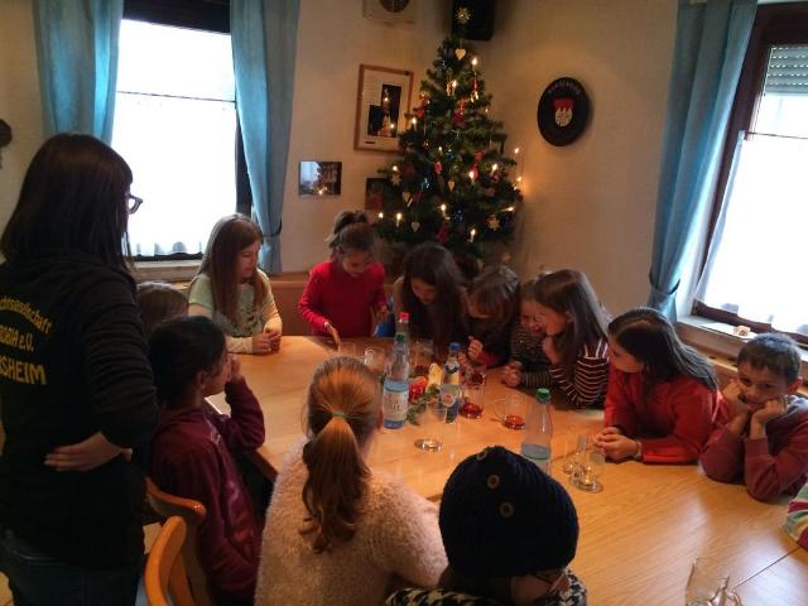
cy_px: 303
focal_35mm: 29
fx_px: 677
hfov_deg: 61.7
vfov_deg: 48.2
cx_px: 404
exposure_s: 1/33
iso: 200
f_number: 2.2
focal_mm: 4.15
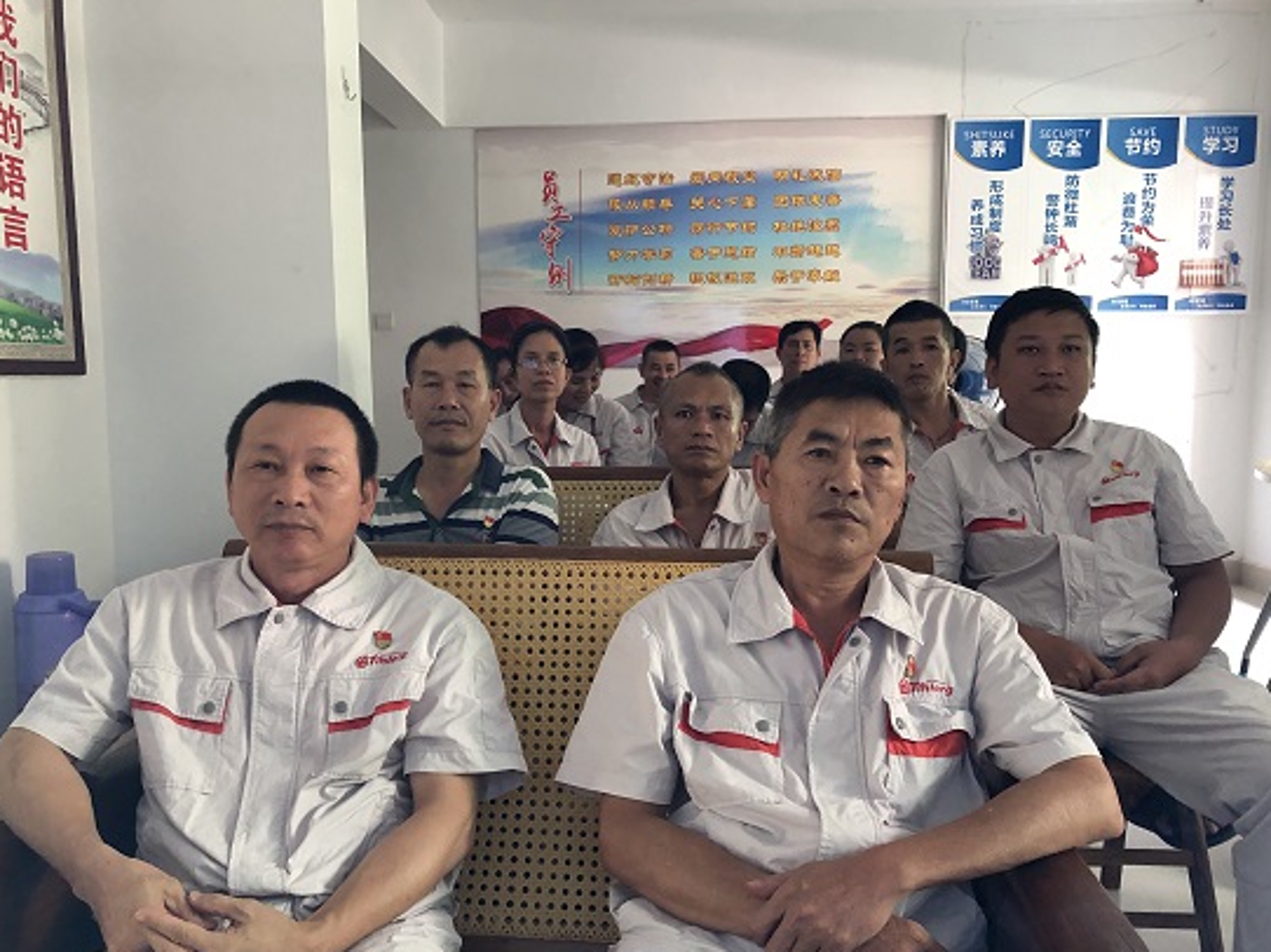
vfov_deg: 45.4
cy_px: 511
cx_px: 600
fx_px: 1138
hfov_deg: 58.3
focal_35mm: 31
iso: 80
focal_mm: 3.99
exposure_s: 1/15
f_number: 1.8
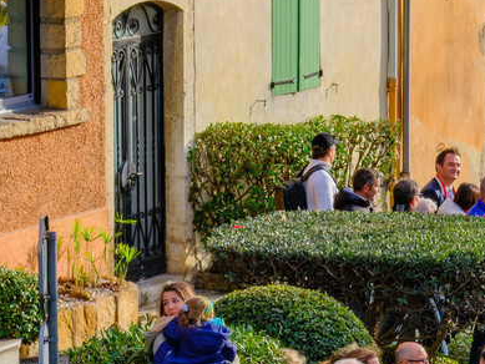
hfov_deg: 10.1
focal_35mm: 181
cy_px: 391
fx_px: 2537
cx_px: 972
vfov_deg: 8.2
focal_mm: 55
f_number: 10
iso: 320
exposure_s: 1/125
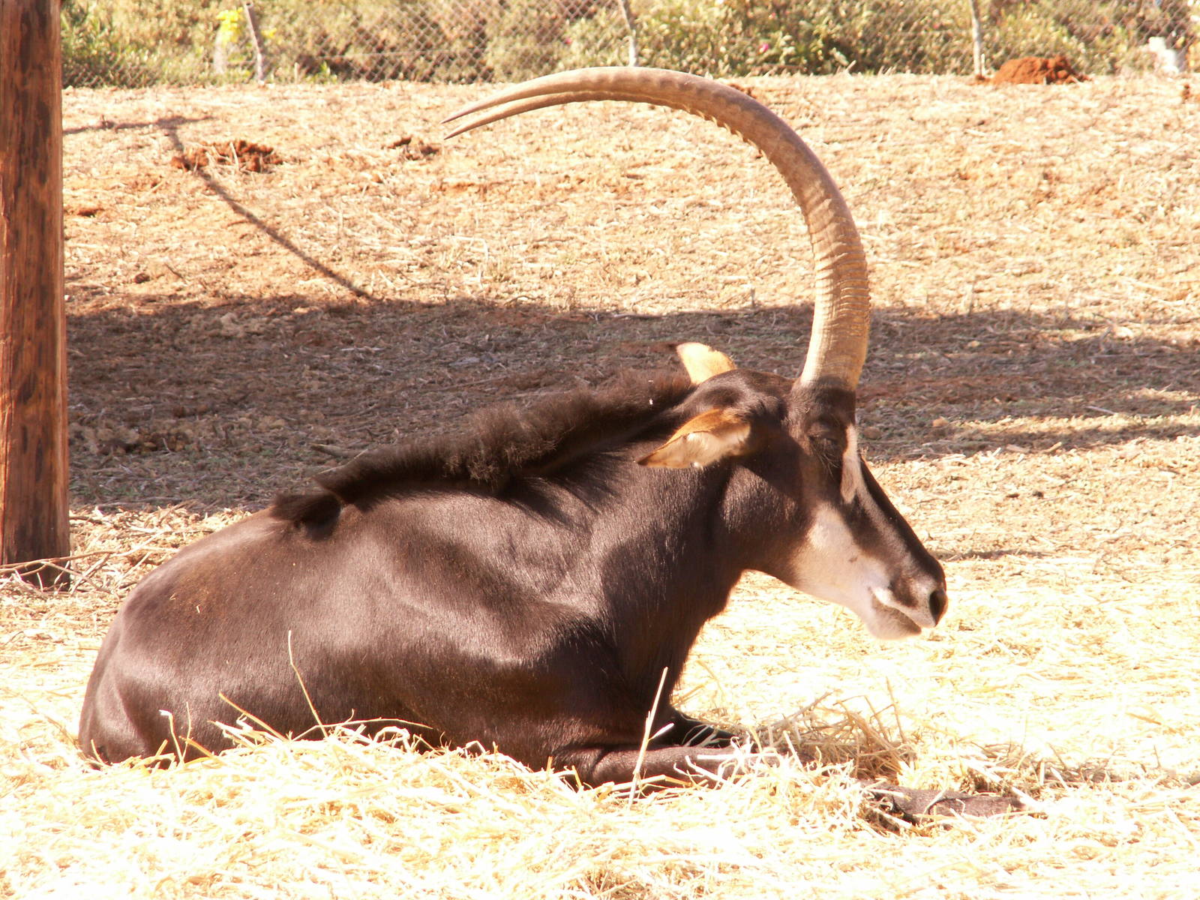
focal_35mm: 234
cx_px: 600
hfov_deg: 8.5
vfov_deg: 6.4
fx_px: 8112
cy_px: 450
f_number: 5
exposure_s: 1/80
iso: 50
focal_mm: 38.38
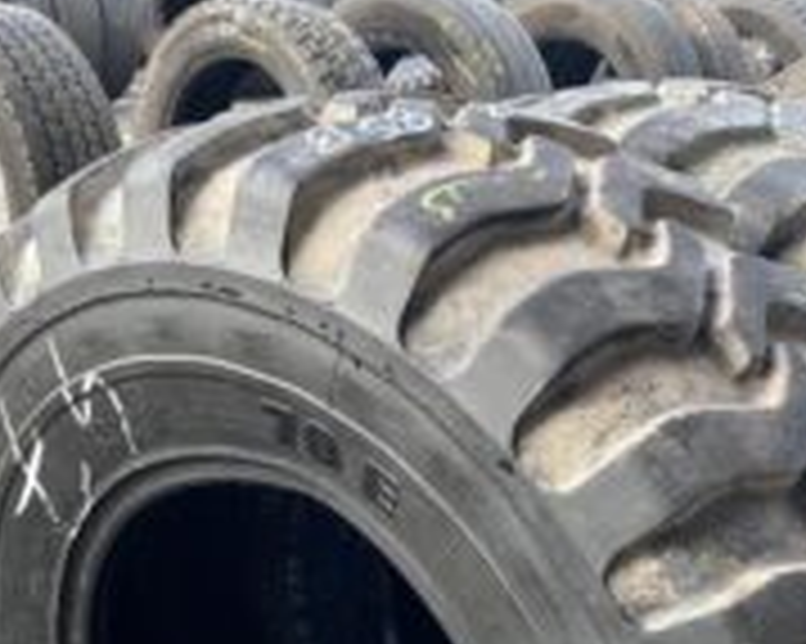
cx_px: 437
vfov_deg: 23.4
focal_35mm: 61
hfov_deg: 31.0
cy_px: 709
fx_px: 1454
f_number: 1.8
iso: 40
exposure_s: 1/122
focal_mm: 4.25
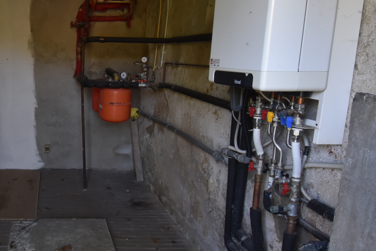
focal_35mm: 34
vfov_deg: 38.9
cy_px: 126
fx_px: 355
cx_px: 45
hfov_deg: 50.2
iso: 640
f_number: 4.5
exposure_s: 1/60
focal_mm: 10
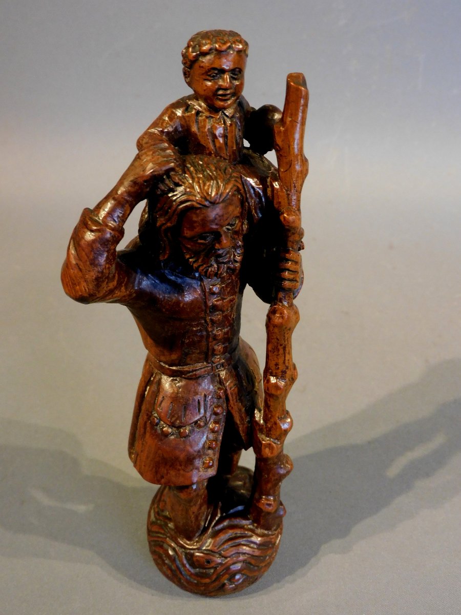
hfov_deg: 32.2
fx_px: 799
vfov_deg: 42.1
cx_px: 230
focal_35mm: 45
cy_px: 308
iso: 400
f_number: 4
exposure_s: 1/25
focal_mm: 8.1
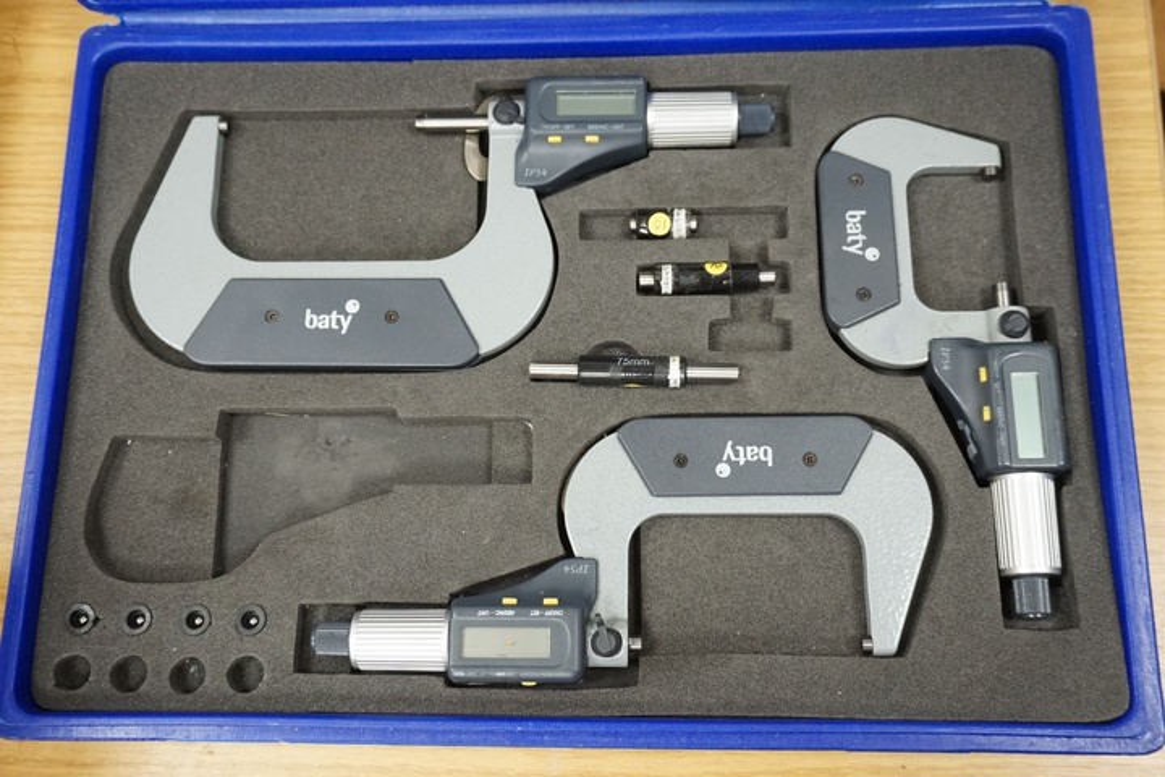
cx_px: 582
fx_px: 1116
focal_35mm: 34
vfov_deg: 38.4
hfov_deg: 55.1
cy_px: 388
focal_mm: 23
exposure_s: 1/160
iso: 2000
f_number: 4
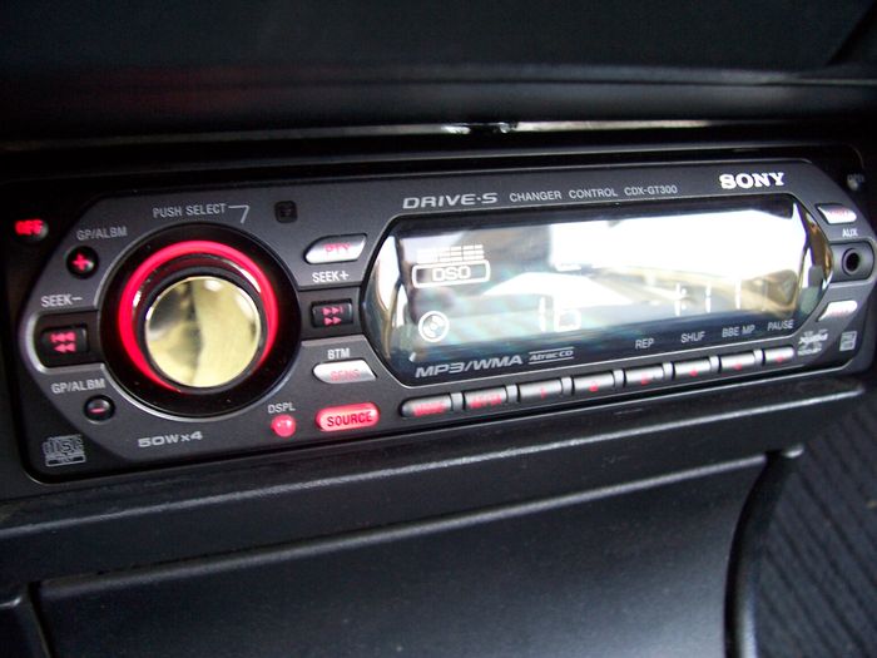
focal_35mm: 34
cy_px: 329
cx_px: 438
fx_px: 861
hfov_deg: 54.0
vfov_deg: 41.8
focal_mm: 5.6
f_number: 2.7
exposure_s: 1/8
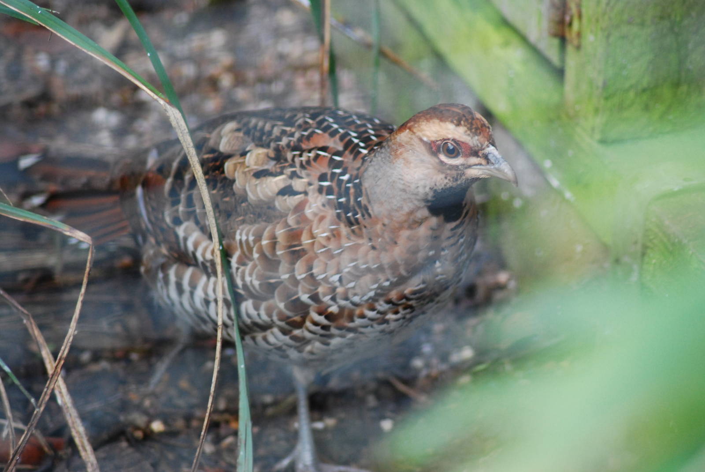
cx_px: 352
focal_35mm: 248
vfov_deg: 5.6
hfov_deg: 8.3
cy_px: 236
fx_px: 4853
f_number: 4.5
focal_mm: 165
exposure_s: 1/100
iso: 800
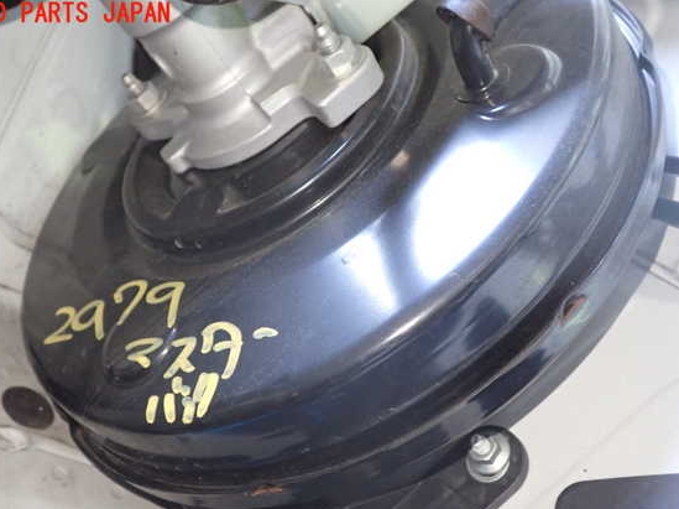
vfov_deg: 40.6
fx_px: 686
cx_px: 317
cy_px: 277
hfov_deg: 52.6
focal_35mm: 35
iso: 640
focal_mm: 5.79
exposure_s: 1/30
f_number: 2.4
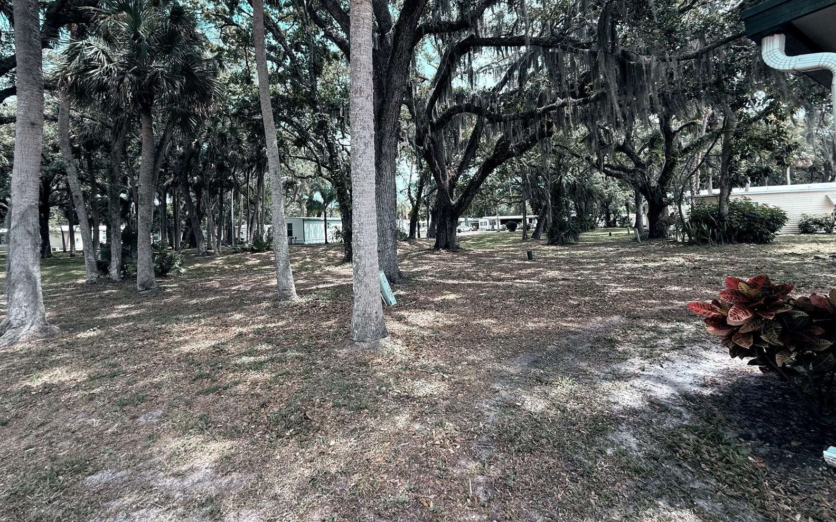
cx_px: 415
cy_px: 218
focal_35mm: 15
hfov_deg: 101.5
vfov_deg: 74.2
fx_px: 342
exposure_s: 1/475
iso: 64
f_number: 2.2
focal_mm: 2.22
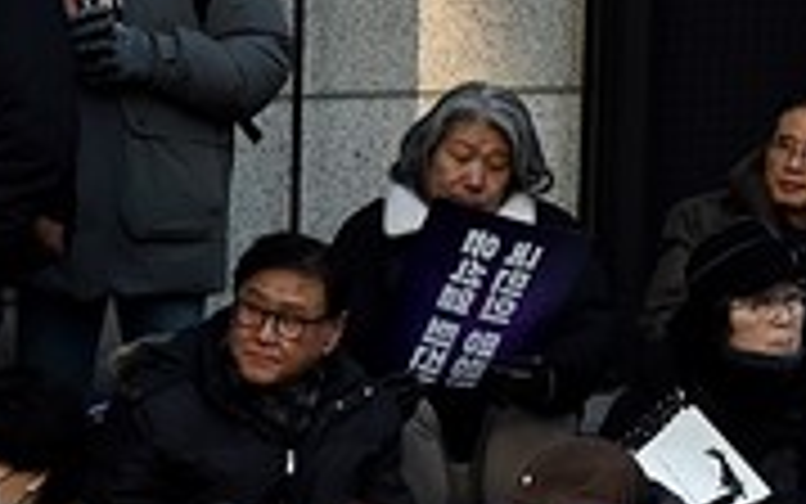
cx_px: -279
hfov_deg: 11.6
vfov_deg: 7.2
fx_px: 3845
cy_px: 1037
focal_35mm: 175
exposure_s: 1/250
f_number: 5.6
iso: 200
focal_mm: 16
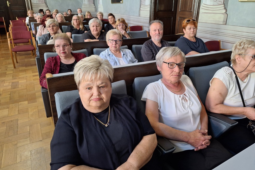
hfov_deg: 71.5
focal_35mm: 25
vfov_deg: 51.2
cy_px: 75
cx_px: 132
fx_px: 177
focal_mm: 5.54
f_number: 1.8
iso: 200
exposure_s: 1/50
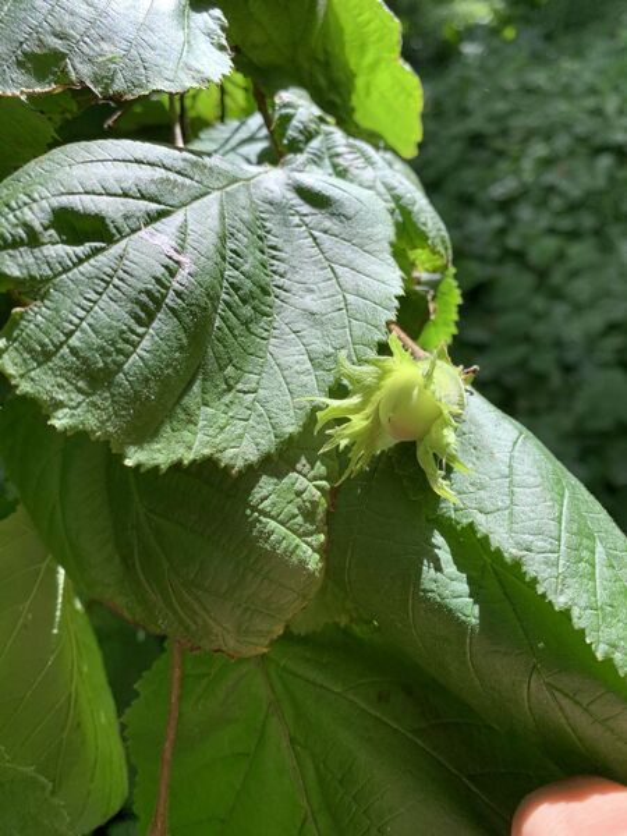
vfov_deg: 67.3
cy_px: 418
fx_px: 628
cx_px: 314
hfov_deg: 53.1
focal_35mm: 26
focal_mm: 4.25
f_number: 1.8
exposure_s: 1/331
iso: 25
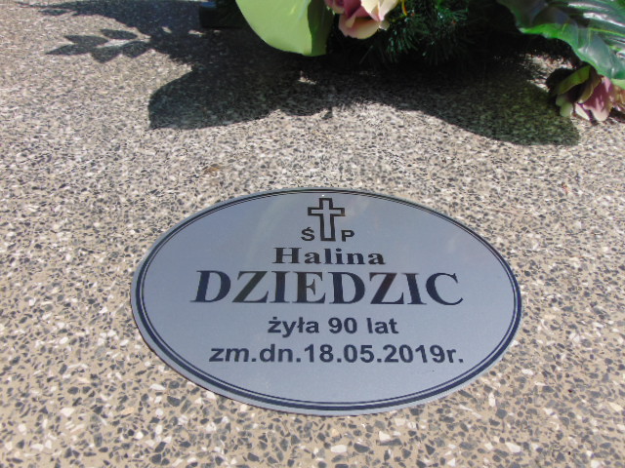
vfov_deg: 54.9
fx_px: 451
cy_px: 234
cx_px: 312
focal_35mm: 25
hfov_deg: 69.4
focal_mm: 4.5
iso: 80
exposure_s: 1/400
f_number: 7.7
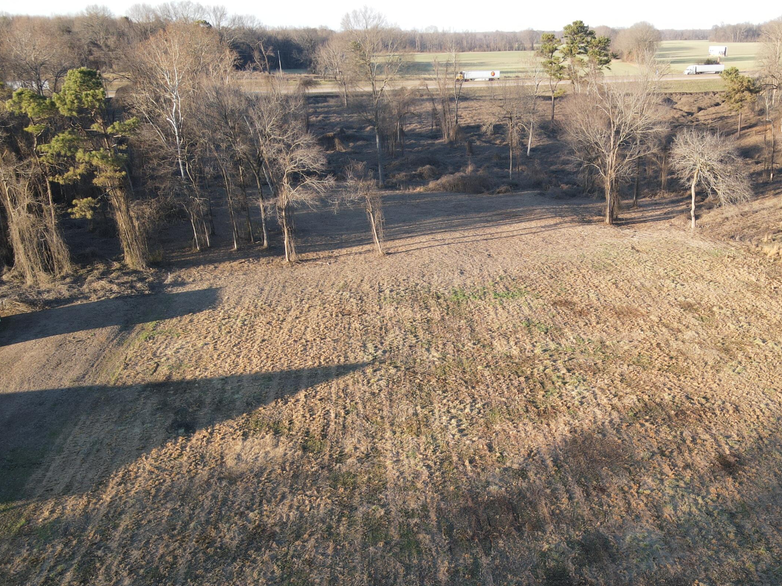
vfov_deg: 41.2
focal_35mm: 34
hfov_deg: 52.7
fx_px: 768
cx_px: 534
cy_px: 393
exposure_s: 1/120
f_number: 2.8
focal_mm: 4.5
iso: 100
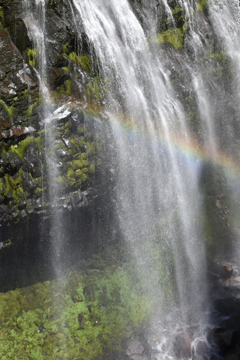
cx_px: 124
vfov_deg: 26.0
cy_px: -34
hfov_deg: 18.9
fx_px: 720
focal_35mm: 72
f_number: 8
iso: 100
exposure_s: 1/250
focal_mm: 28
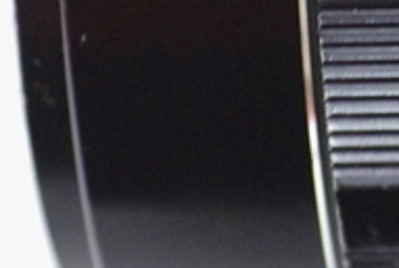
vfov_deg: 2.1
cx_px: 869
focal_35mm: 658
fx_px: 7304
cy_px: -186
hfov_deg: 3.1
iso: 1600
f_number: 3.2
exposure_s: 1/40
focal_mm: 70
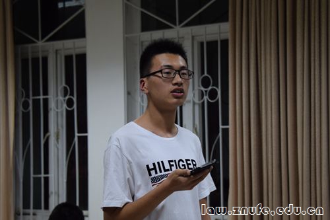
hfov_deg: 21.9
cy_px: 110
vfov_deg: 14.7
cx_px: 165
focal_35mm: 93
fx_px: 852
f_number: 4.8
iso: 400
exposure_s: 1/20
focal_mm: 62
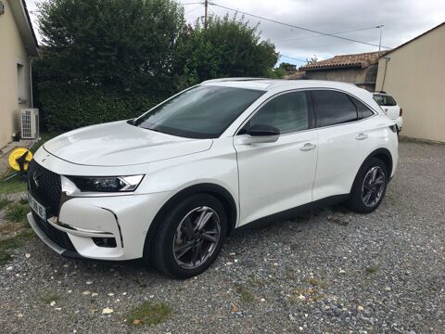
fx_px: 373
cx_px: 222
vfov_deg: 48.2
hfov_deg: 61.7
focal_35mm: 29
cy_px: 167
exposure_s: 1/705
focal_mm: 4.15
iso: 25
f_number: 2.2
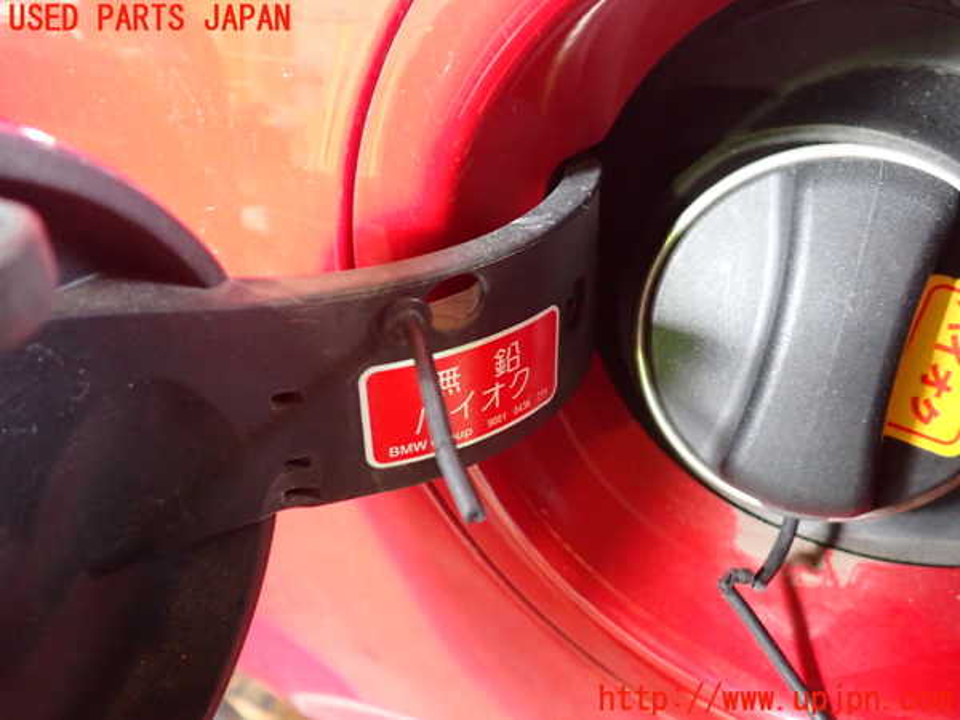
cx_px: 480
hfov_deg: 60.0
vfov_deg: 46.8
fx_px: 832
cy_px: 360
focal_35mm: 30
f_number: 2.3
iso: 800
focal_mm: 5.4
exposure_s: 1/30
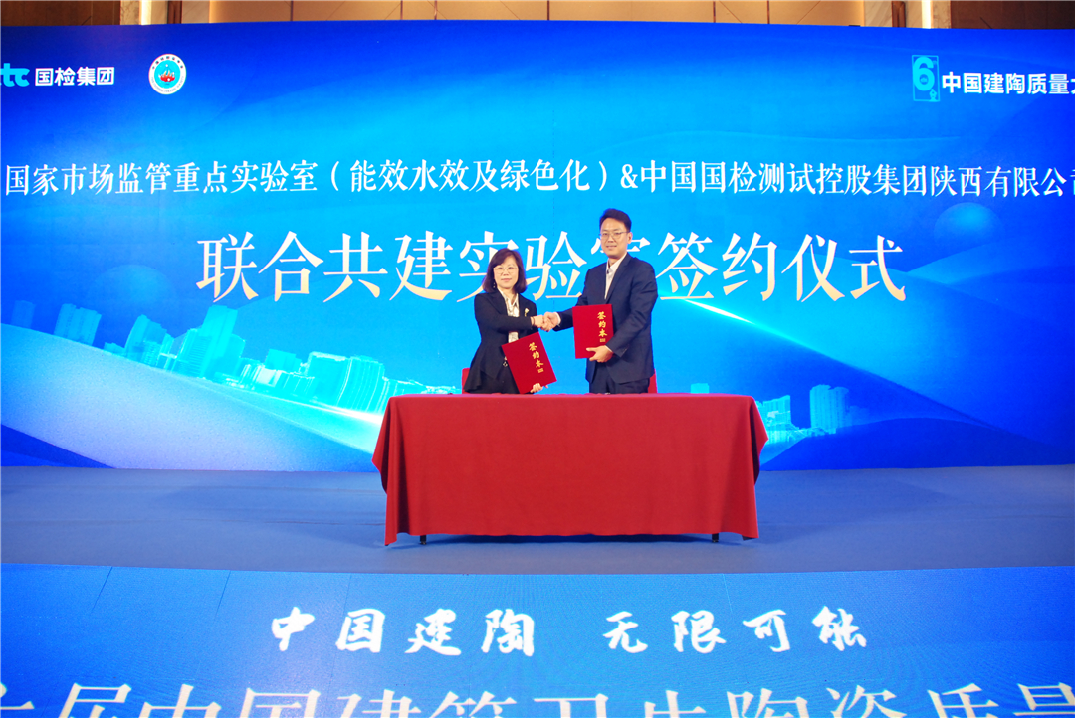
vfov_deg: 48.0
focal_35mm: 27
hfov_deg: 67.3
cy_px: 359
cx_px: 538
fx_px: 807
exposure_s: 1/125
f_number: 5.6
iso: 800
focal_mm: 18
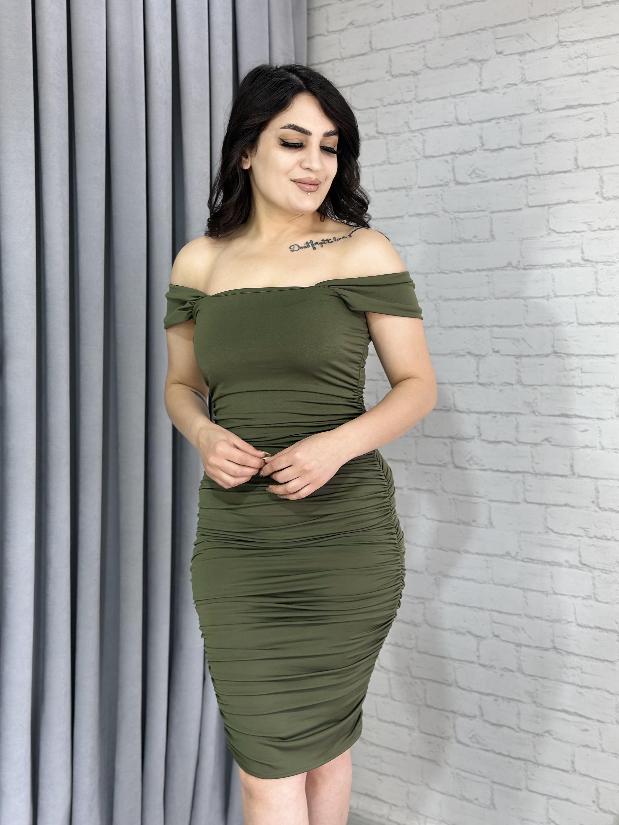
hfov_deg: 30.3
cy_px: 412
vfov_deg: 39.7
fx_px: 1144
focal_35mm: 48
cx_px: 310
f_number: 1.78
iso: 80
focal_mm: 6.86
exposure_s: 1/100
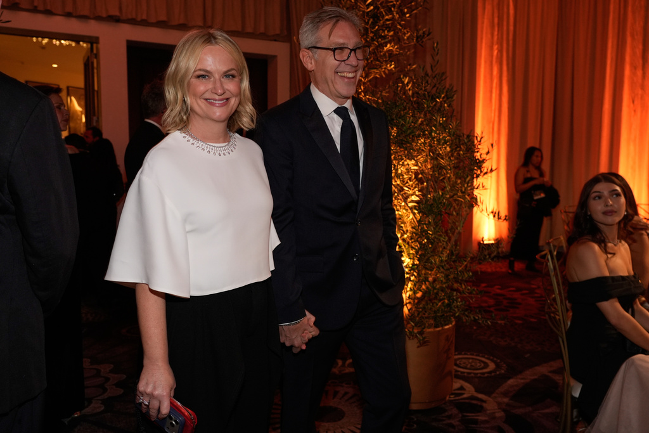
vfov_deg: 43.6
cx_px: 324
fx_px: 541
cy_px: 216
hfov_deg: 61.9
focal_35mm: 30
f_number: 5
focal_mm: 30
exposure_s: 1/40
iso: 1600
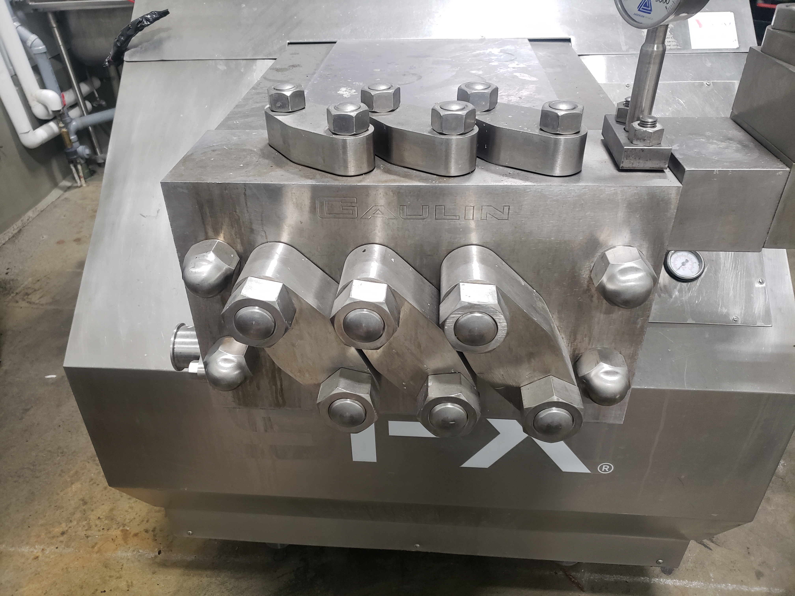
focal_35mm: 26
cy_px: 298
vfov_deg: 53.1
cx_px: 398
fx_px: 597
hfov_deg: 67.3
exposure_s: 1/60
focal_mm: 4.3
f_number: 1.5
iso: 250
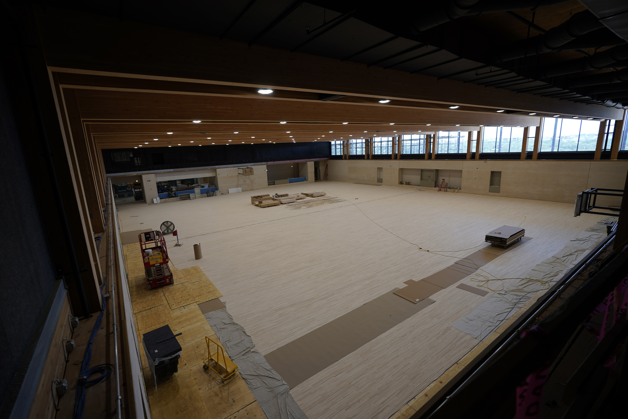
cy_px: 210
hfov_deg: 96.7
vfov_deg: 73.7
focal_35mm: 16
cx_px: 314
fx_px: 279
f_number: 3.2
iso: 100
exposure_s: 1/80
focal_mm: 16
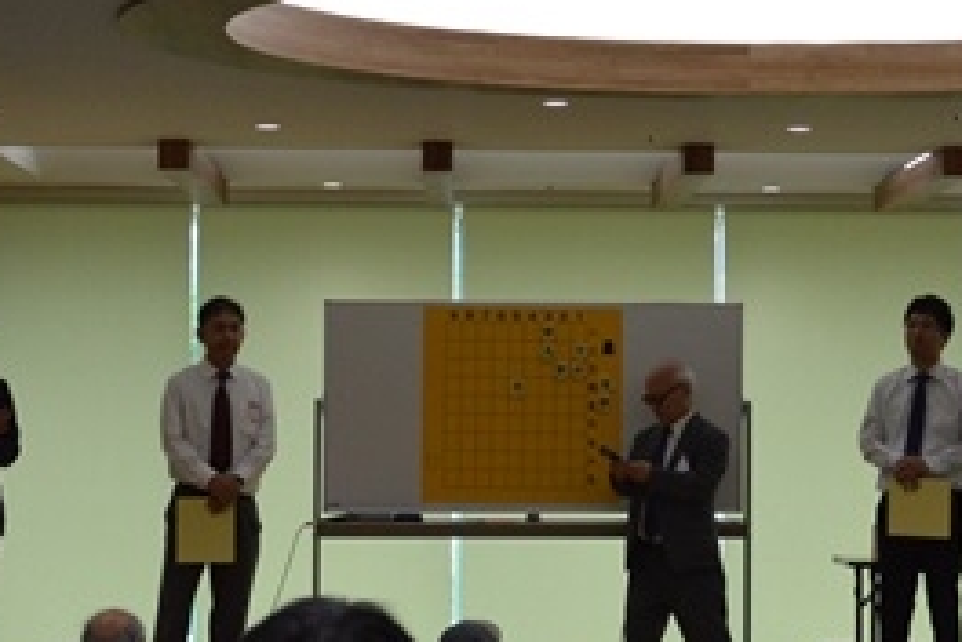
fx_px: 3287
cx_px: 691
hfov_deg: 16.6
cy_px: 241
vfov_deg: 11.1
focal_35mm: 123
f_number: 5
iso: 1400
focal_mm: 36
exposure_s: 1/500
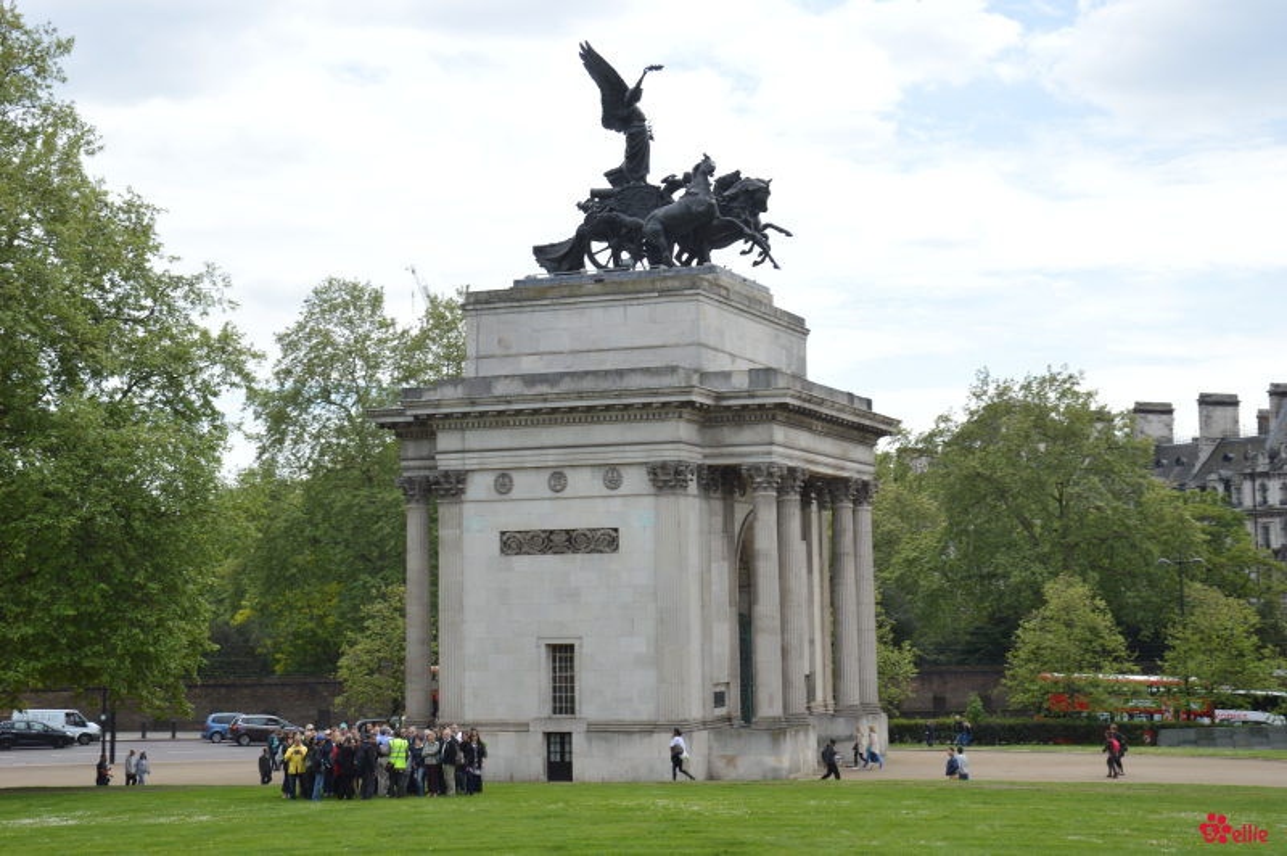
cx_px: 644
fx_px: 2143
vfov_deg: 22.6
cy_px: 428
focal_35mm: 60
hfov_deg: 33.4
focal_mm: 40
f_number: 7.1
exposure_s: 1/200
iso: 100
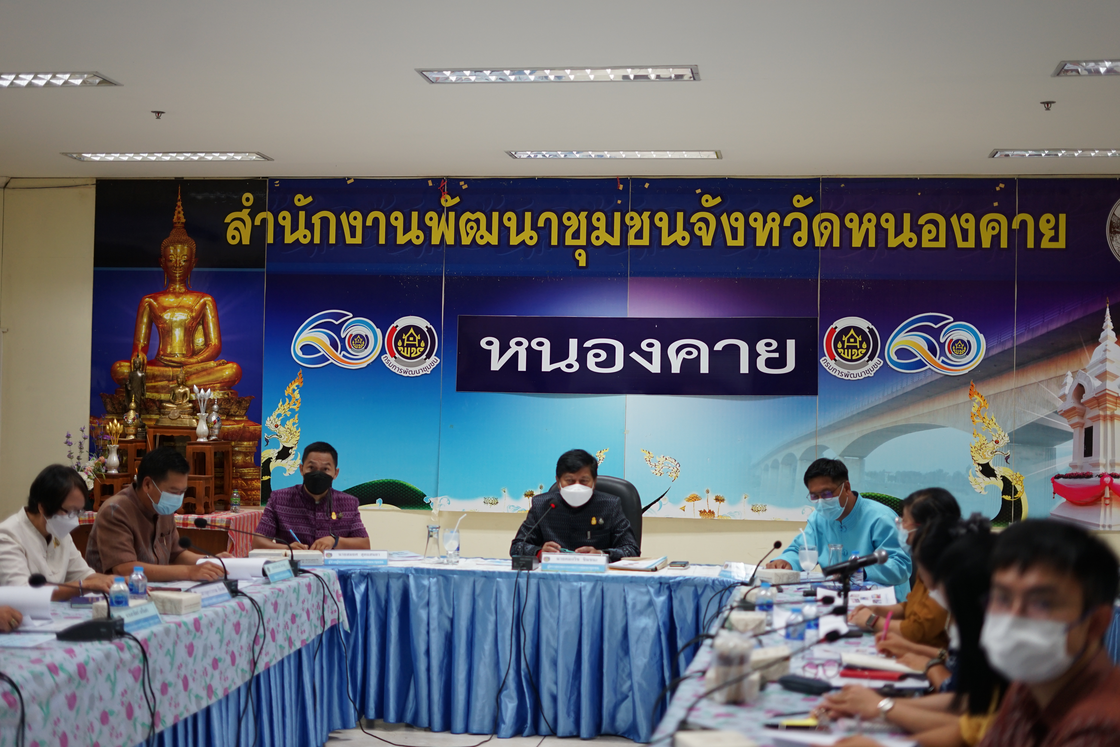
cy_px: 374
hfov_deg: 39.6
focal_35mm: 50
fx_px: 1555
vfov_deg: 27.0
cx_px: 560
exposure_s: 1/200
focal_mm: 50
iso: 400
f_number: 1.8
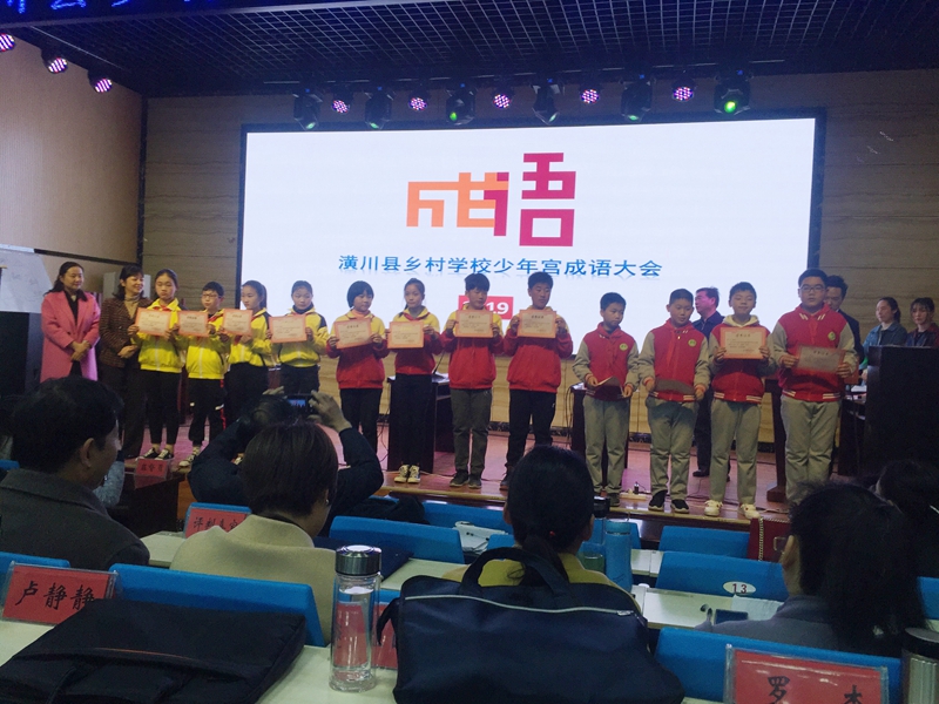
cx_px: 470
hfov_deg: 61.7
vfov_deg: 48.2
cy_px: 352
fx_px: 787
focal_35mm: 29
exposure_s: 1/117
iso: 32
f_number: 2.2
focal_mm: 4.15
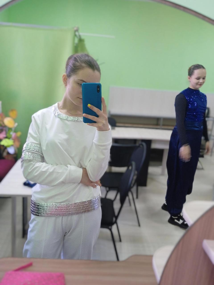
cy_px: 142
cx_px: 107
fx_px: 231
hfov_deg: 49.7
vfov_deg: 63.4
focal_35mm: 28
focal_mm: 3.43
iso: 259
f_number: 2.2
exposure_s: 1/25
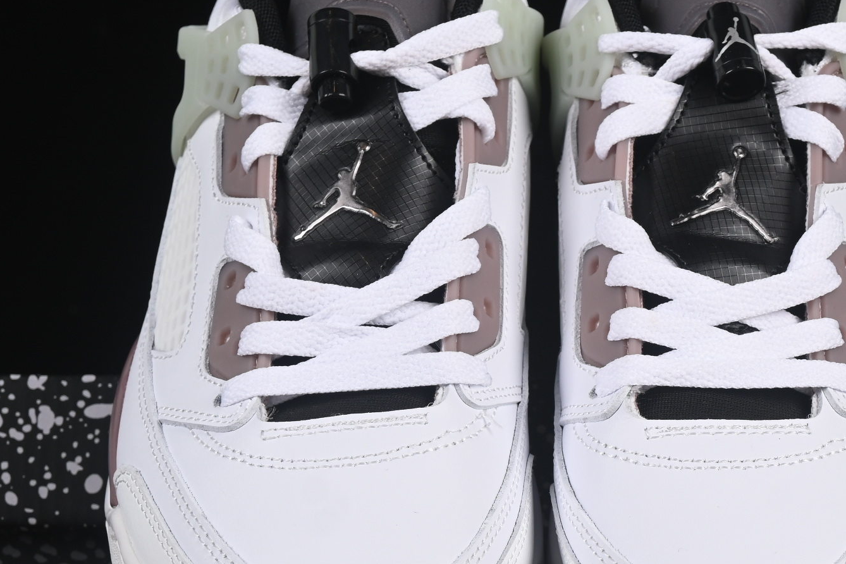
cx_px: 532
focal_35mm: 156
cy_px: 413
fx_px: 3666
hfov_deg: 13.2
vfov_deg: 8.8
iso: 160
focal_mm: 50
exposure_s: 1/80
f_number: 8
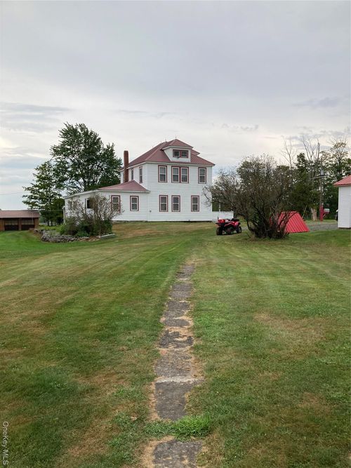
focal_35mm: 28
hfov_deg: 49.7
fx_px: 379
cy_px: 234
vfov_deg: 63.5
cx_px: 176
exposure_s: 1/1389
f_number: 1.8
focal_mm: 3.99
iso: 20
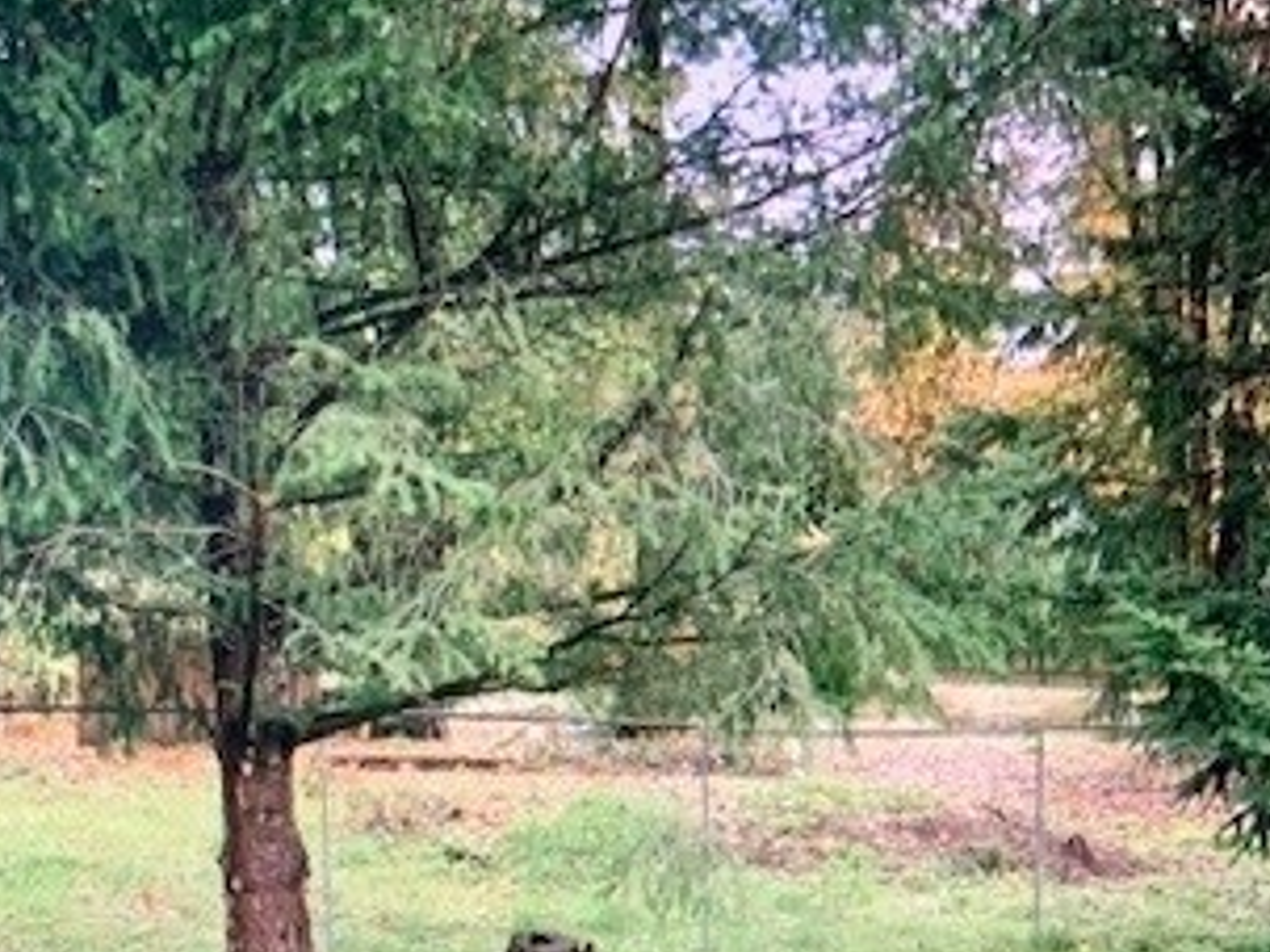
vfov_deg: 13.4
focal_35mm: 110
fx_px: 4034
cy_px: 734
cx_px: 239
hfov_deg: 17.7
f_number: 2.4
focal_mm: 6
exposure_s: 1/60
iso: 200
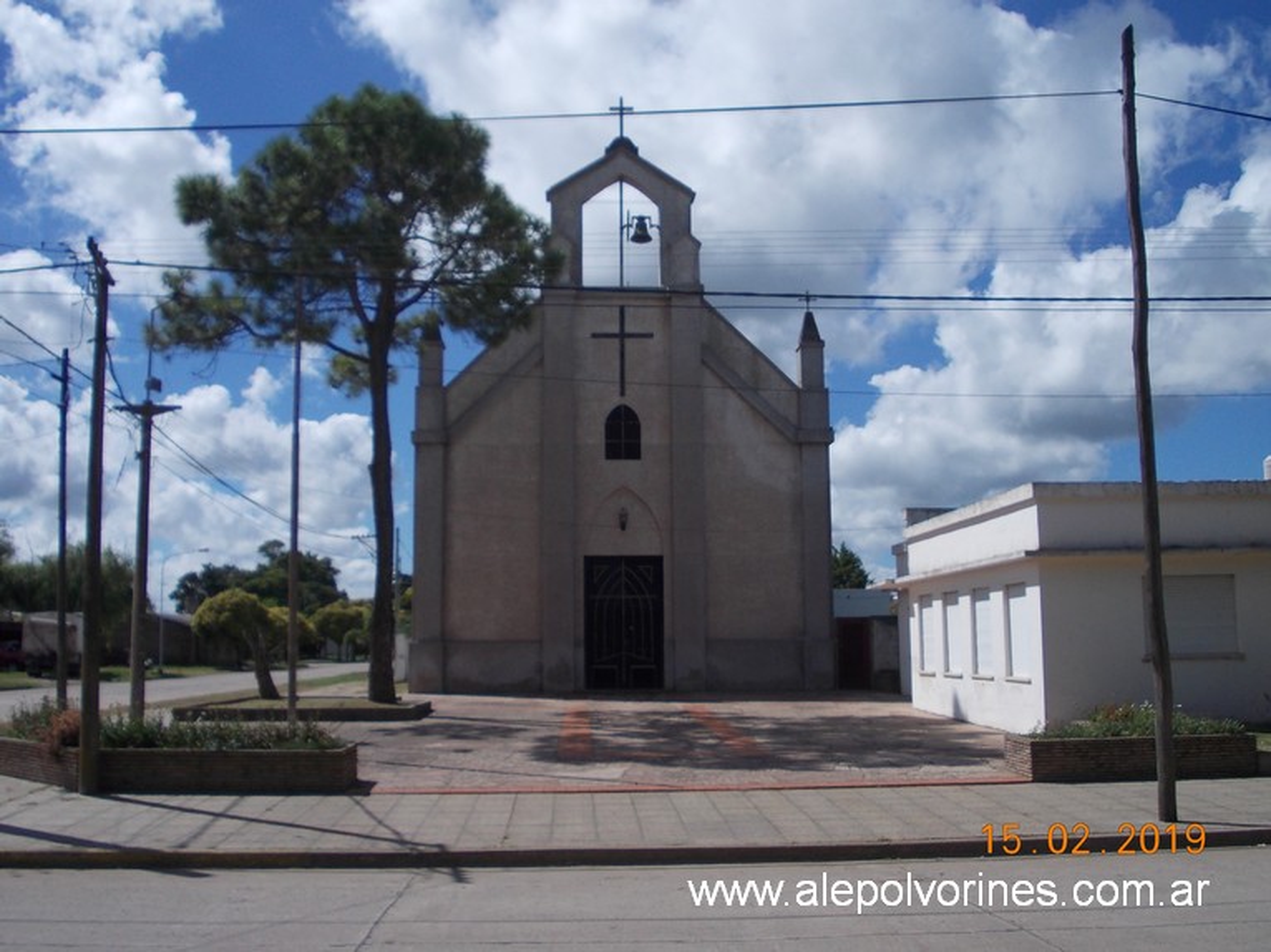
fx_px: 1395
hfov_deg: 49.0
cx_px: 636
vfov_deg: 37.7
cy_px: 476
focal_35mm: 38
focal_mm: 5.3
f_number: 6.2
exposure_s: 1/640
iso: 80
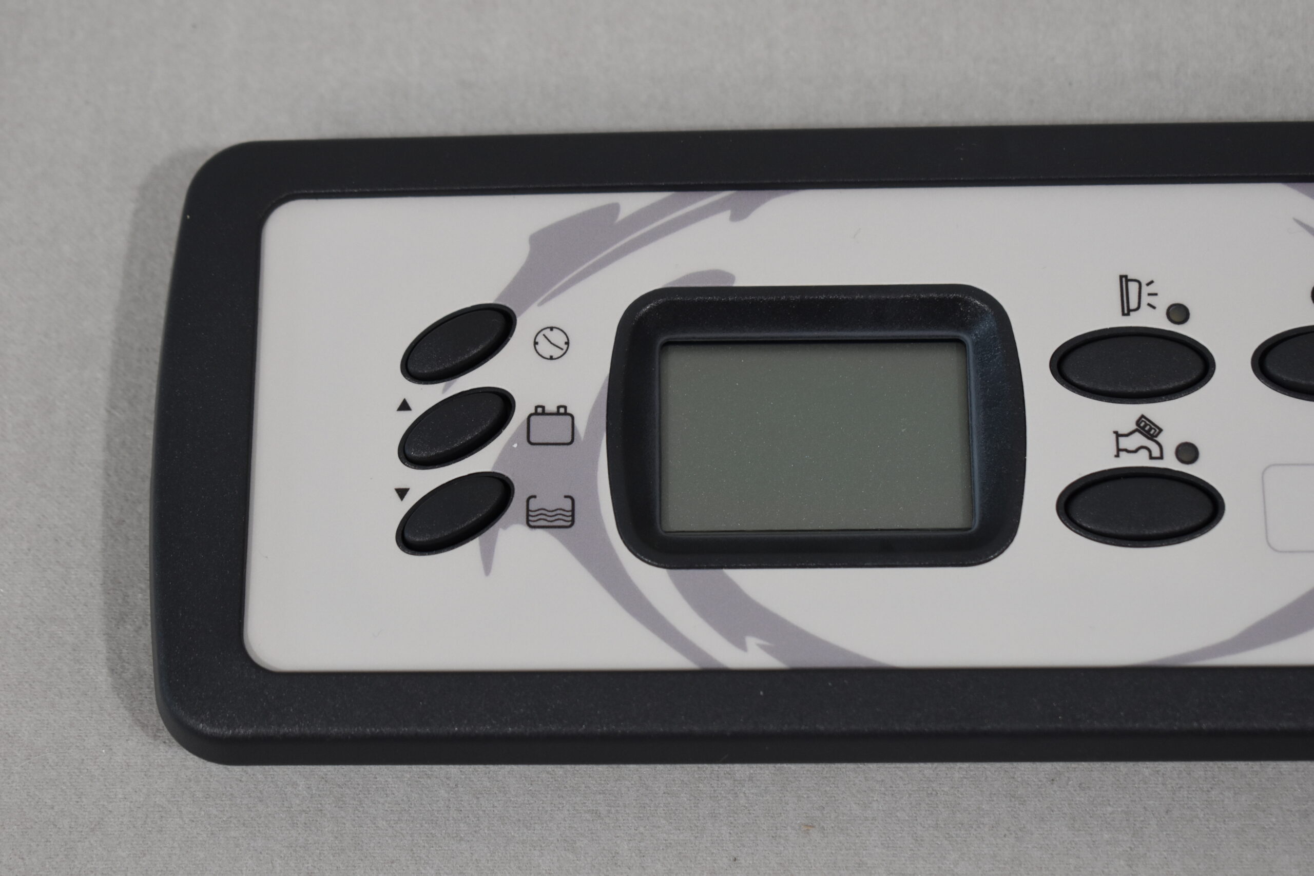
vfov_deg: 16.6
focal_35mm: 82
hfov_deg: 24.6
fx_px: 3011
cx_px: 657
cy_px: 438
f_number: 5.6
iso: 800
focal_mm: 55
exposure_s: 1/200
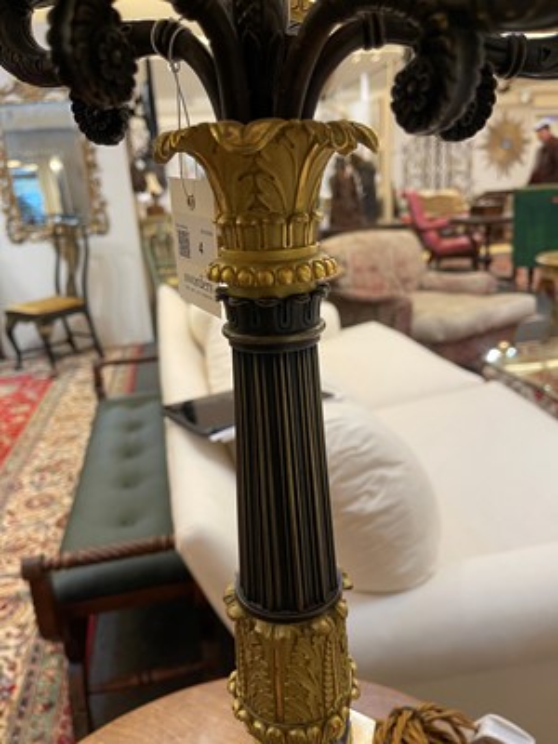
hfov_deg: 54.9
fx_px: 537
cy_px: 372
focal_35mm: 25
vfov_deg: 69.4
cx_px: 279
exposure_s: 1/50
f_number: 1.6
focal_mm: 5.1
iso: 125
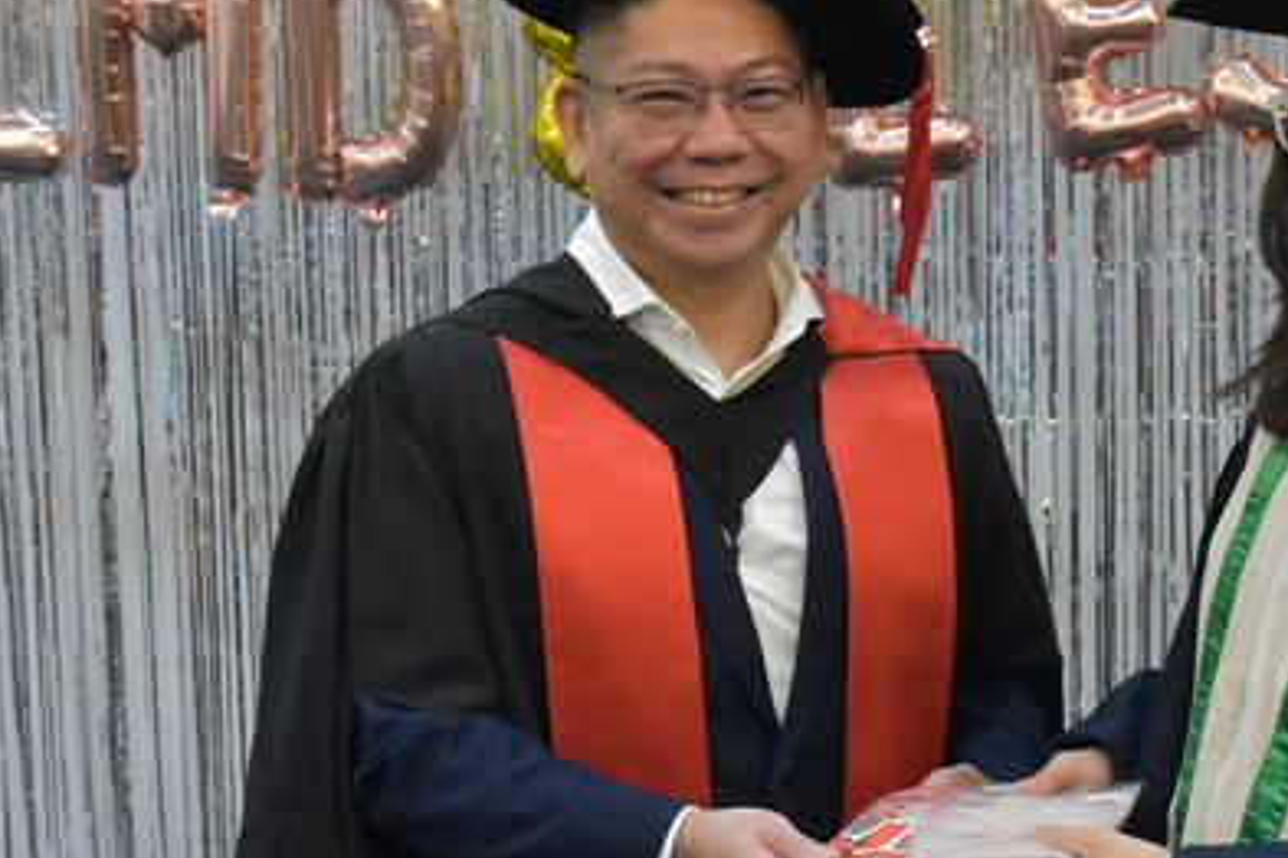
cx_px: 872
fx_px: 3828
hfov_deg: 19.0
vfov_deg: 12.8
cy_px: 424
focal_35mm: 107
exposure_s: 1/200
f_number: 7.1
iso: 10000
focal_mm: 40
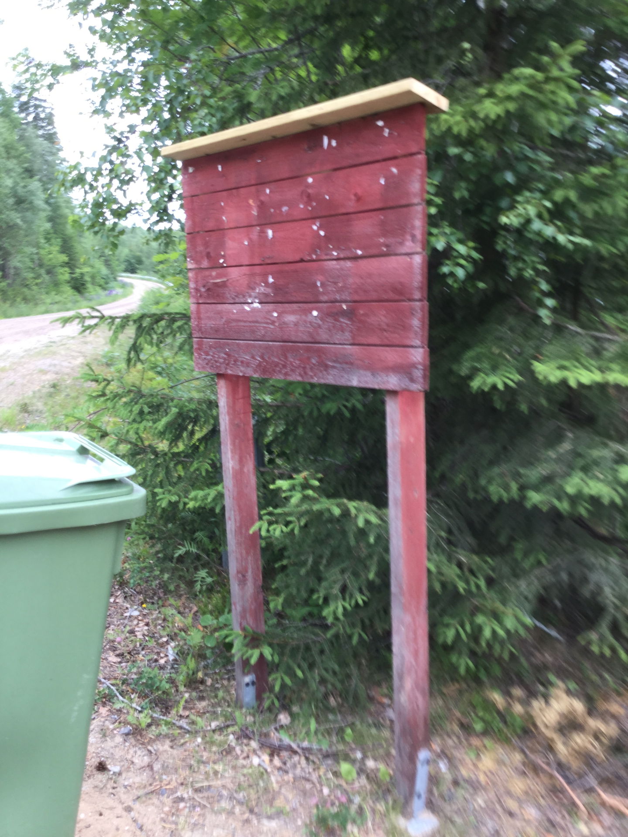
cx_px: 314
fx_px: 750
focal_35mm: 31
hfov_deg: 45.4
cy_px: 418
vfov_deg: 58.4
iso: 25
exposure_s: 1/50
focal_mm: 3.3
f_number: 2.4
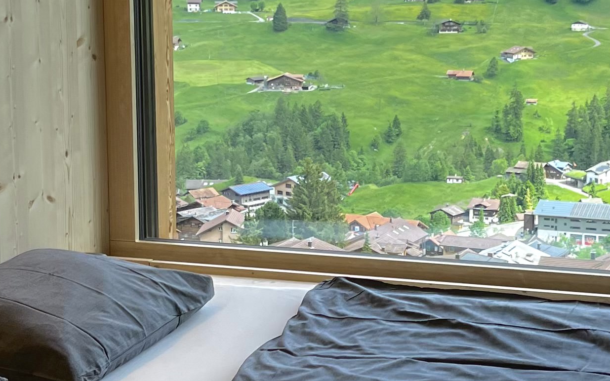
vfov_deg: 14.5
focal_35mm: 90
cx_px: 368
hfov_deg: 23.0
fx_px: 1496
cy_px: 164
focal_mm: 5.1
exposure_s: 1/746
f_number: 1.6
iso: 50
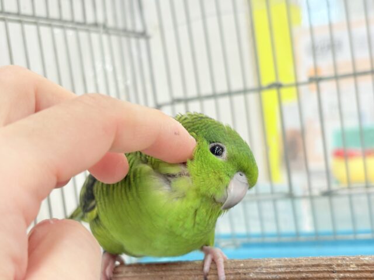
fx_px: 562
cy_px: 140
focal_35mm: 52
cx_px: 187
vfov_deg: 28.0
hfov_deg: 36.8
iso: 64
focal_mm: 5.96
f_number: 1.6
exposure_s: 1/50
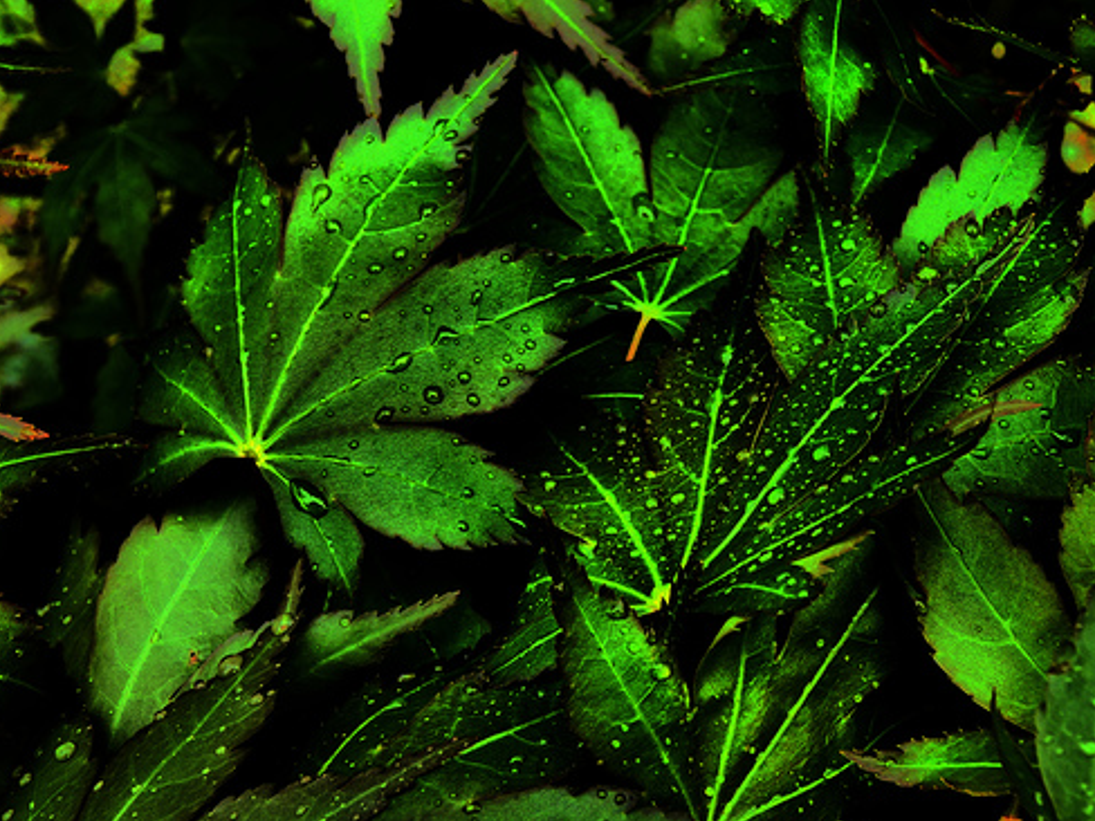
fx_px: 1518
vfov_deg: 30.2
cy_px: 372
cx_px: 642
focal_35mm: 48
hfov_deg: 39.5
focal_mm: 7.1
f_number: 3.6
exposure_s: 1/80
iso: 100
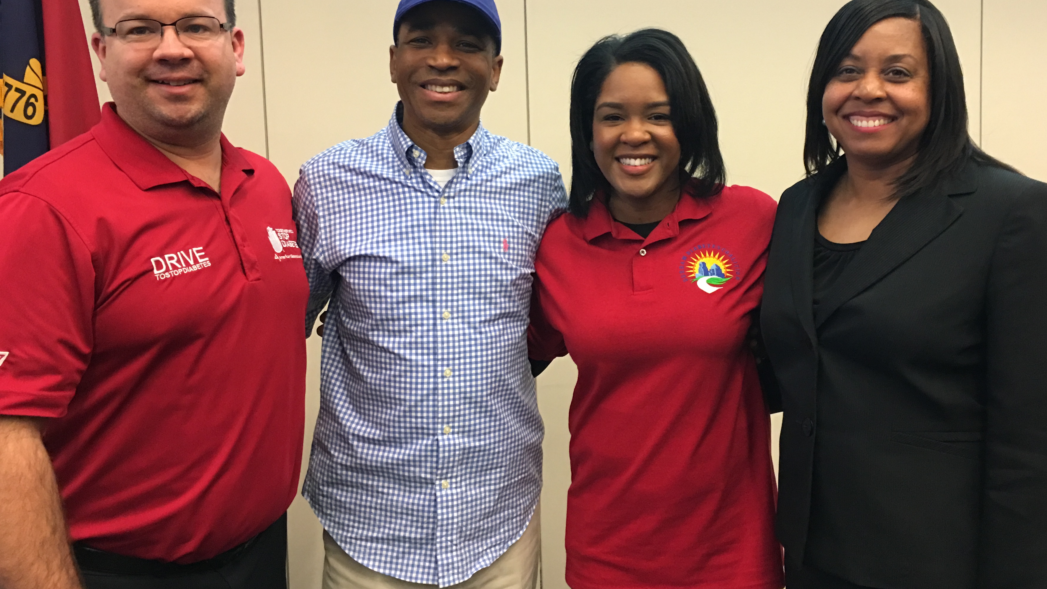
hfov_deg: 55.1
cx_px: 595
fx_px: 999
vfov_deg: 32.7
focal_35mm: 36
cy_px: 234
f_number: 2.2
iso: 100
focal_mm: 4.15
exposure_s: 1/15
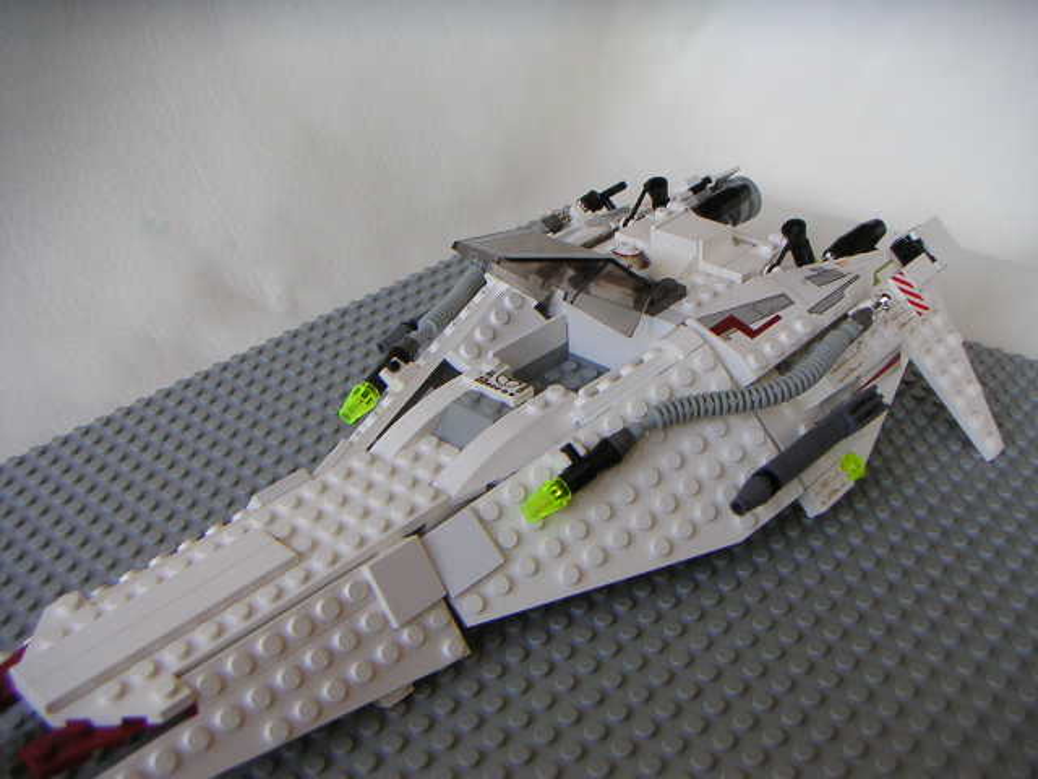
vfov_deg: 38.7
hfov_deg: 50.1
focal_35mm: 37
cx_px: 519
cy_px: 390
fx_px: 1109
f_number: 2.8
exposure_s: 1/90
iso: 64
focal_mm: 4.8
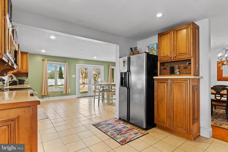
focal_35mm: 18
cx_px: 114
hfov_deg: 90.0
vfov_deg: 67.4
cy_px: 76
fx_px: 114
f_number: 8
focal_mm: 18
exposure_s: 1/6
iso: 1250
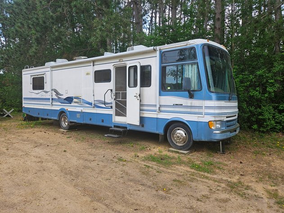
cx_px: 142
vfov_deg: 58.9
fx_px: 189
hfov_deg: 73.9
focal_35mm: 23
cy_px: 106
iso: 25
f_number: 1.8
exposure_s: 1/410
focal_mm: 5.4
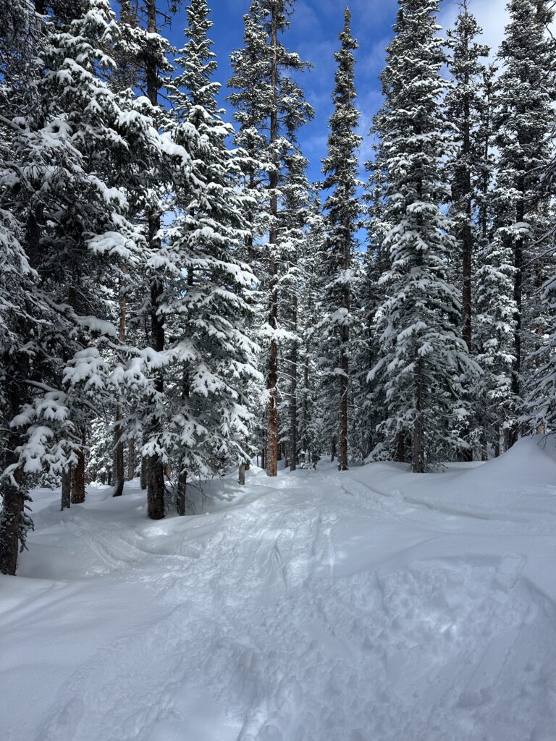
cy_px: 370
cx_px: 278
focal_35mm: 24
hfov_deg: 56.8
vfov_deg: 71.6
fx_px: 514
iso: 80
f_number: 1.78
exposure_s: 1/3717
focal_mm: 6.86
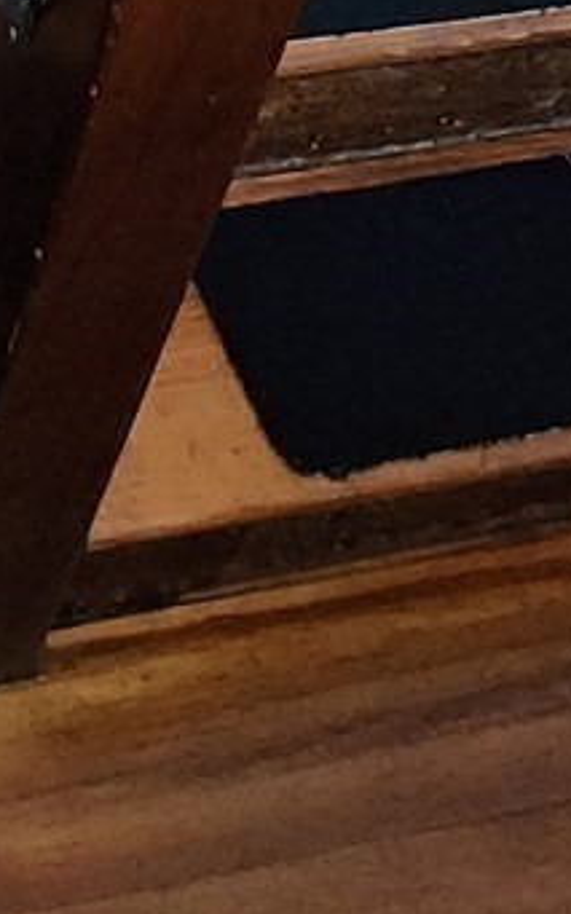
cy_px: -616
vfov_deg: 23.0
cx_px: -485
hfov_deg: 16.9
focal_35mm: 62
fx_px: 1544
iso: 800
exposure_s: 1/24
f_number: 2.2
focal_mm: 2.2
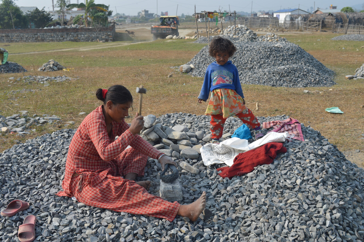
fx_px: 455
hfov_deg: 43.6
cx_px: 182
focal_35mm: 45
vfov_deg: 29.8
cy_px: 121
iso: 100
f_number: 7.1
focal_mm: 30
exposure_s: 1/200
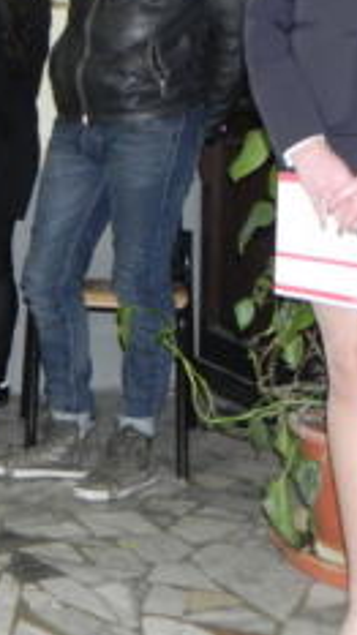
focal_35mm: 77
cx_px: -183
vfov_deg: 27.2
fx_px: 1296
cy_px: 165
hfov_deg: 14.6
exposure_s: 1/30
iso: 200
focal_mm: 5.9
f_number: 2.8
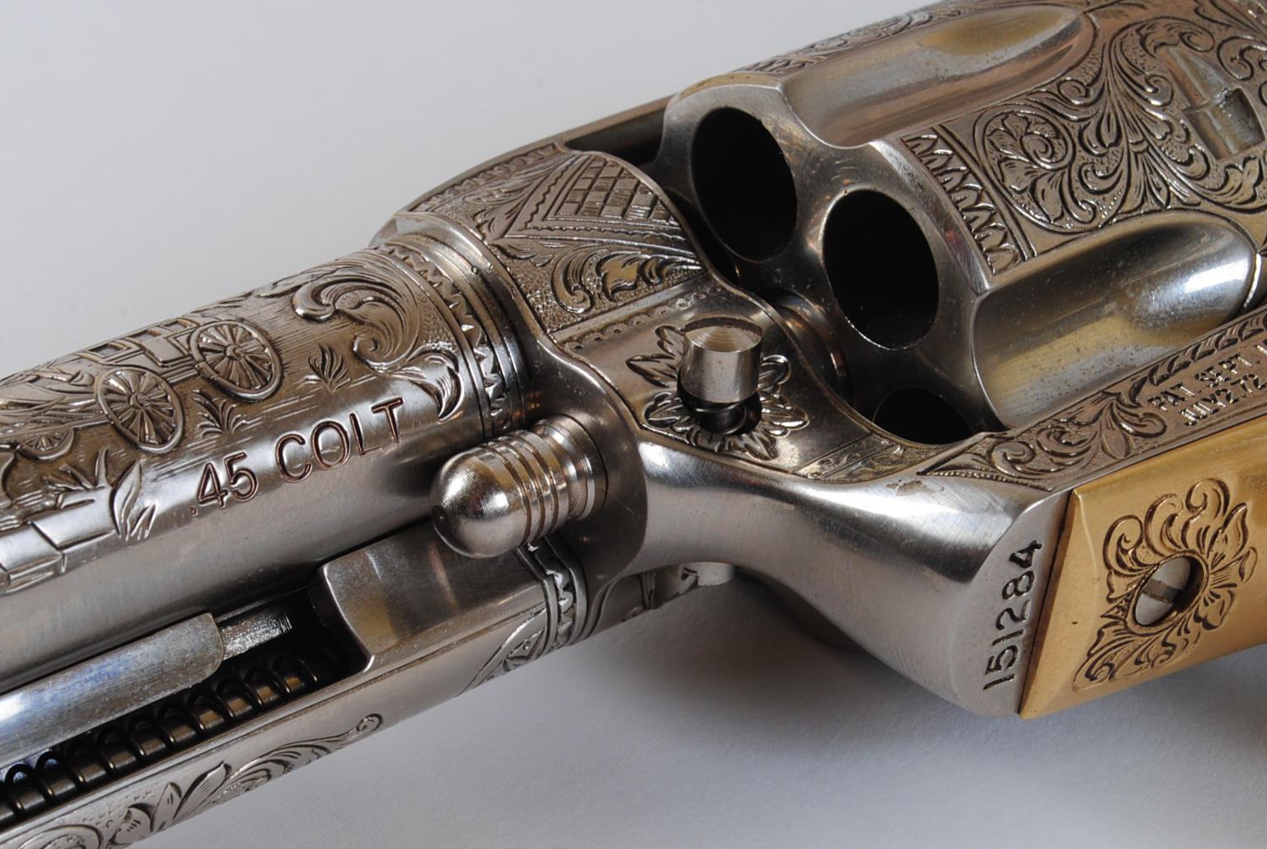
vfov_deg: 17.5
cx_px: 590
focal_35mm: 78
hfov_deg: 26.0
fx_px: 2749
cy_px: 498
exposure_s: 1/125
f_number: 14
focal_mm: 40
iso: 100
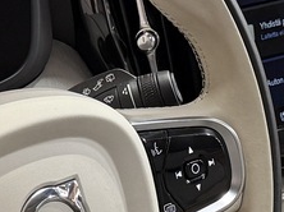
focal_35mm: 156
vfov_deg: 9.3
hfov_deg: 12.5
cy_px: 281
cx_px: -3
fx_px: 1278
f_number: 1.78
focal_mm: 6.76
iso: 200
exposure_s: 1/50
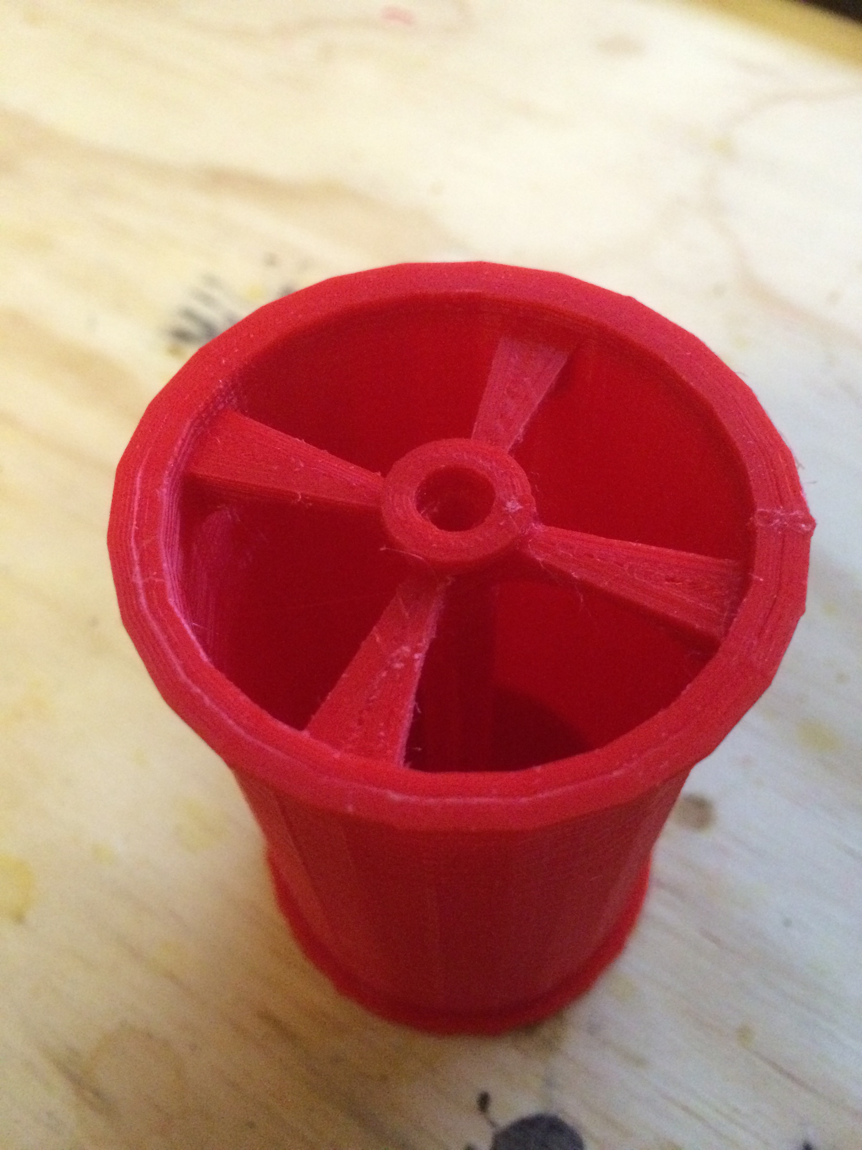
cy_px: 575
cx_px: 431
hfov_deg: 48.2
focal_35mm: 29
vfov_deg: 61.7
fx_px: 963
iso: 500
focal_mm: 4.15
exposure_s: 1/15
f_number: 2.2
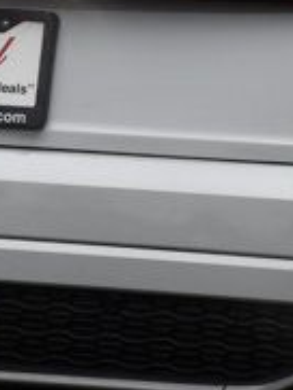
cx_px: 39
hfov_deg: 2.0
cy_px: -8
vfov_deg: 2.7
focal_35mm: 736
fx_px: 8297
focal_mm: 145
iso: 400
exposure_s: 1/500
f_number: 4.8
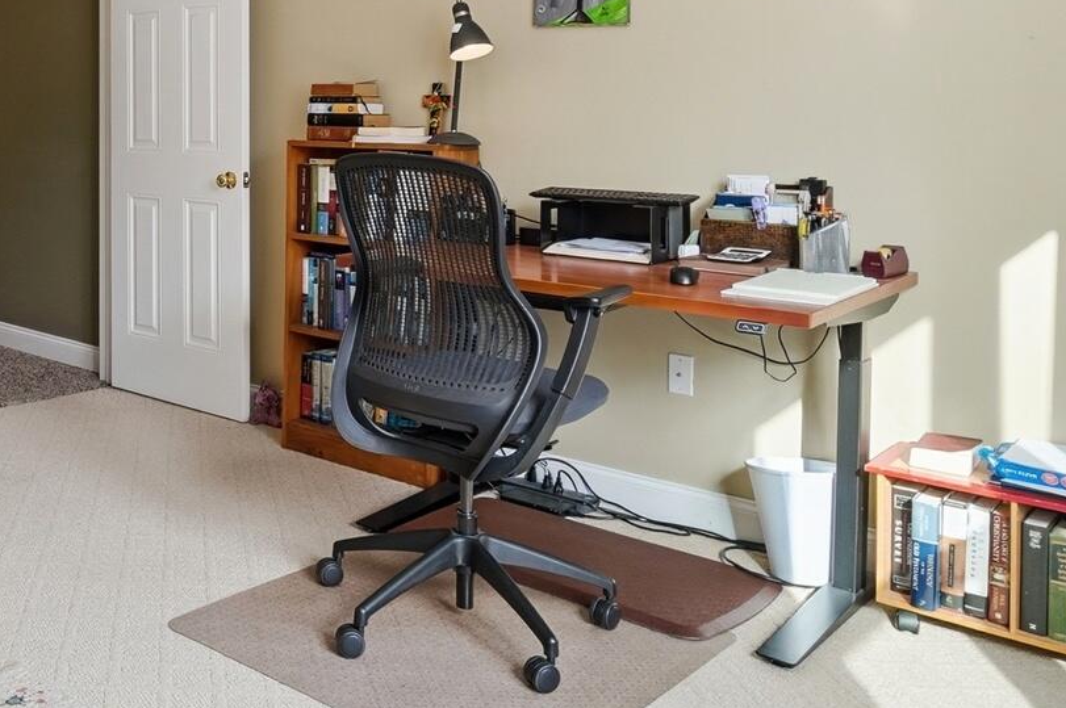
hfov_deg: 46.4
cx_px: 89
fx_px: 1094
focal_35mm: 37
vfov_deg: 34.4
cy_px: 105
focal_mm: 10
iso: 100
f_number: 4
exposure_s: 1/640
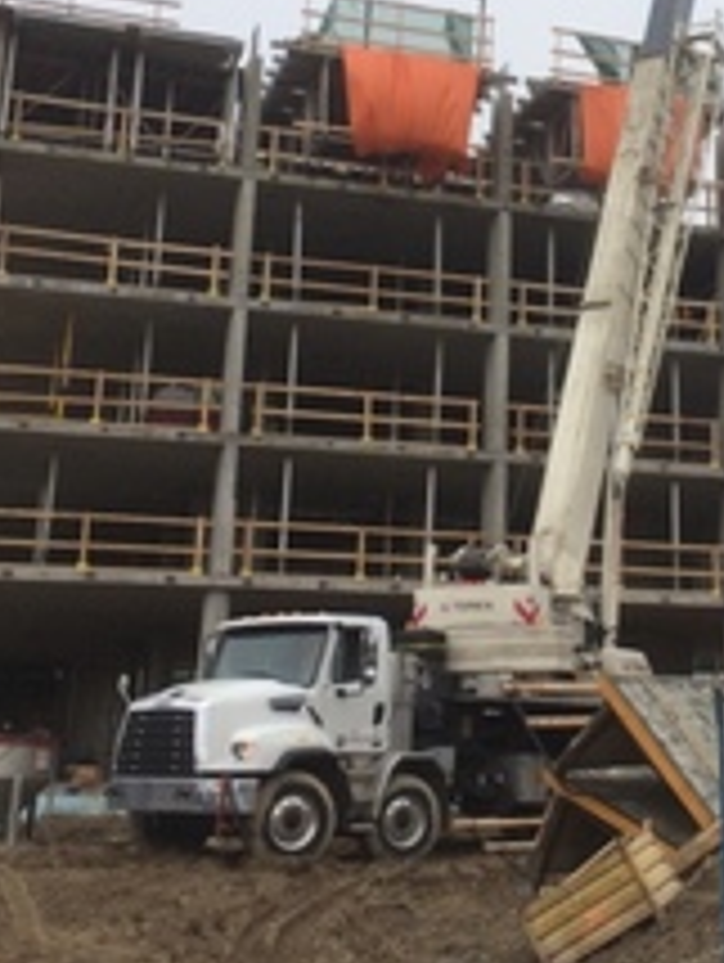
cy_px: 236
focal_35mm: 64
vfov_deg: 29.7
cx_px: 600
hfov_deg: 22.6
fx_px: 1781
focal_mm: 4.12
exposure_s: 1/1140
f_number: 2.2
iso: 32
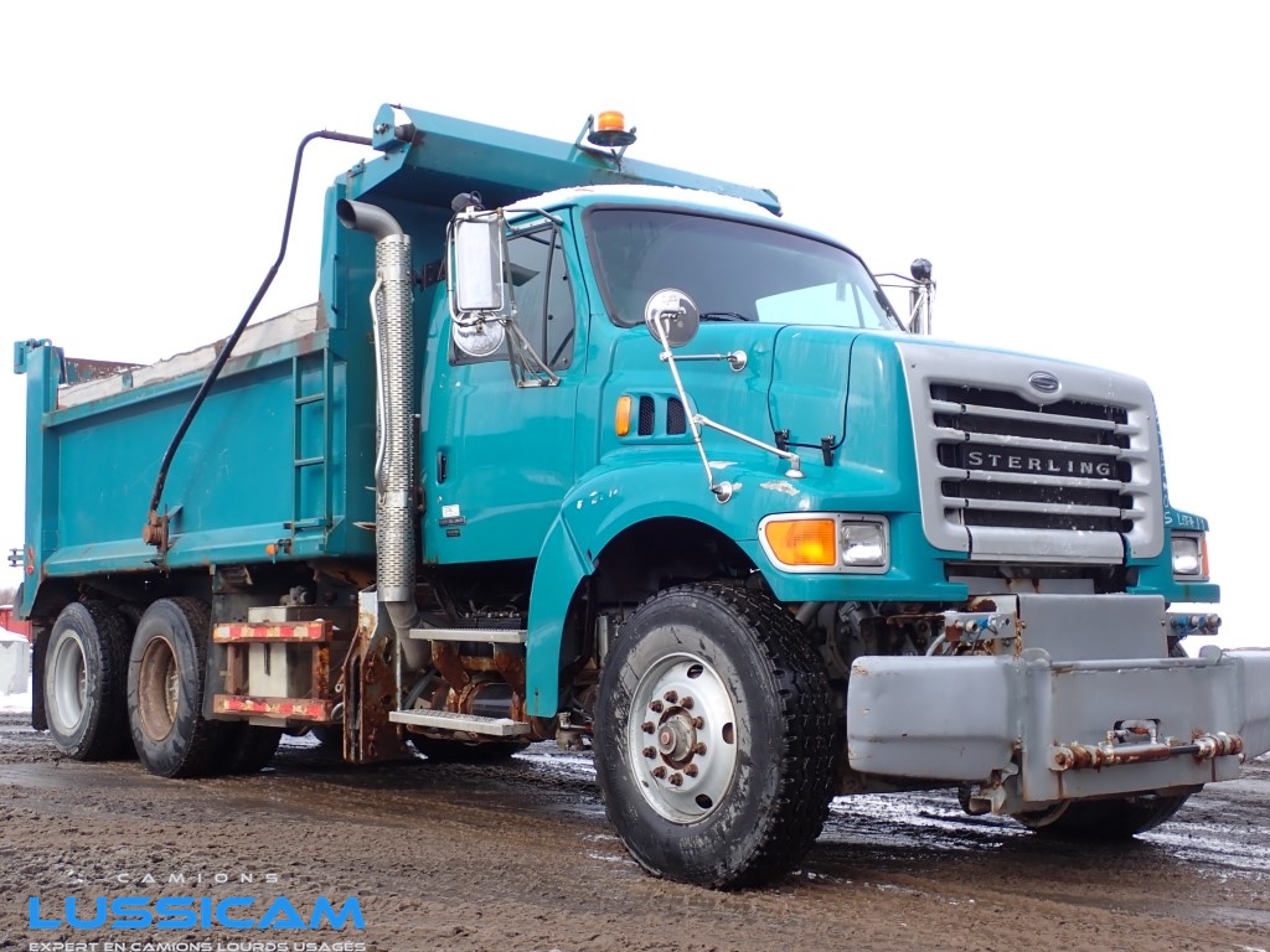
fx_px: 1614
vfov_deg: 32.9
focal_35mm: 44
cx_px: 635
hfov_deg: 42.9
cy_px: 476
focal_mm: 7.84
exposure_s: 1/250
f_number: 4
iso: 100
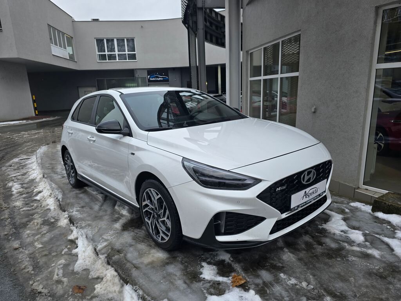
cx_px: 200
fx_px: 266
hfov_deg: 73.9
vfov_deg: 58.9
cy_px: 150
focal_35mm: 23
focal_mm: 6.3
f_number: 1.7
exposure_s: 1/207
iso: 12
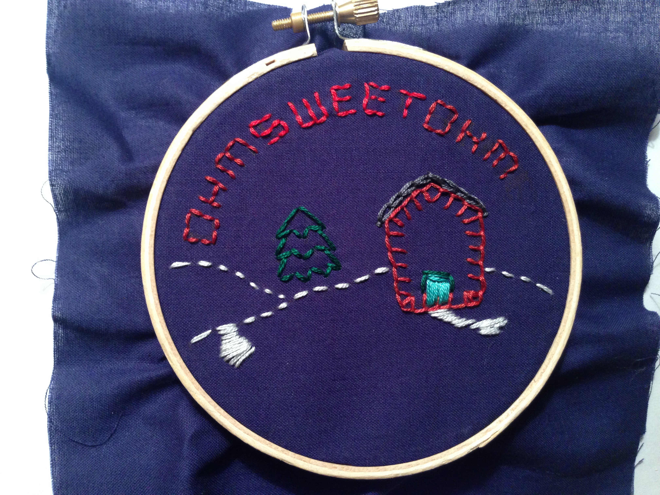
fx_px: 629
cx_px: 330
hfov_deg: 55.4
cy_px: 248
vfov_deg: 42.9
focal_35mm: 33
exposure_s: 1/20
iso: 250
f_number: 2.4
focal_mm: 4.12
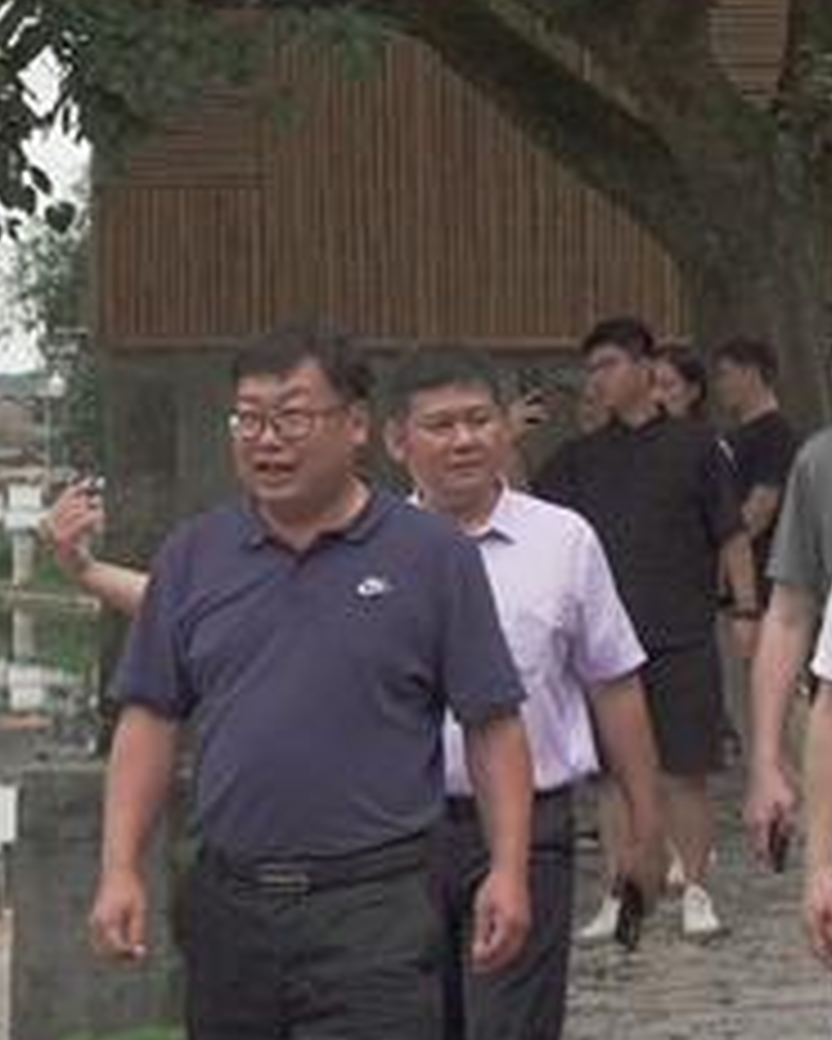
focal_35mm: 95
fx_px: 2922
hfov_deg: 16.0
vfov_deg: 20.2
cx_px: 760
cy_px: 477
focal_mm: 14.16
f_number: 3.2
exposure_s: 1/8000
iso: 1250
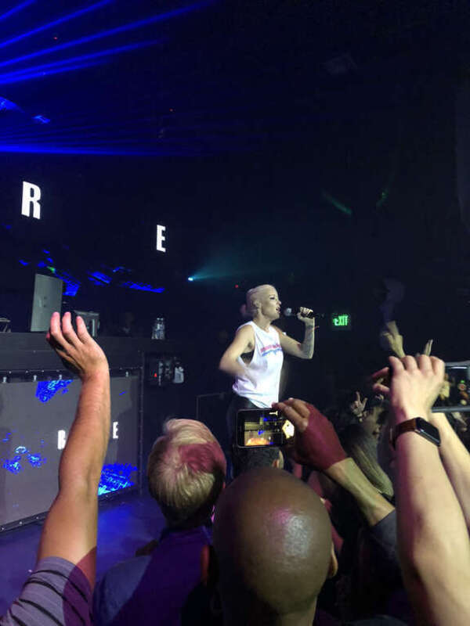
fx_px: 507
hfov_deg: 49.7
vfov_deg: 63.4
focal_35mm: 28
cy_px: 313
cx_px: 235
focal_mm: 4
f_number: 1.8
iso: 100
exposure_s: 1/6
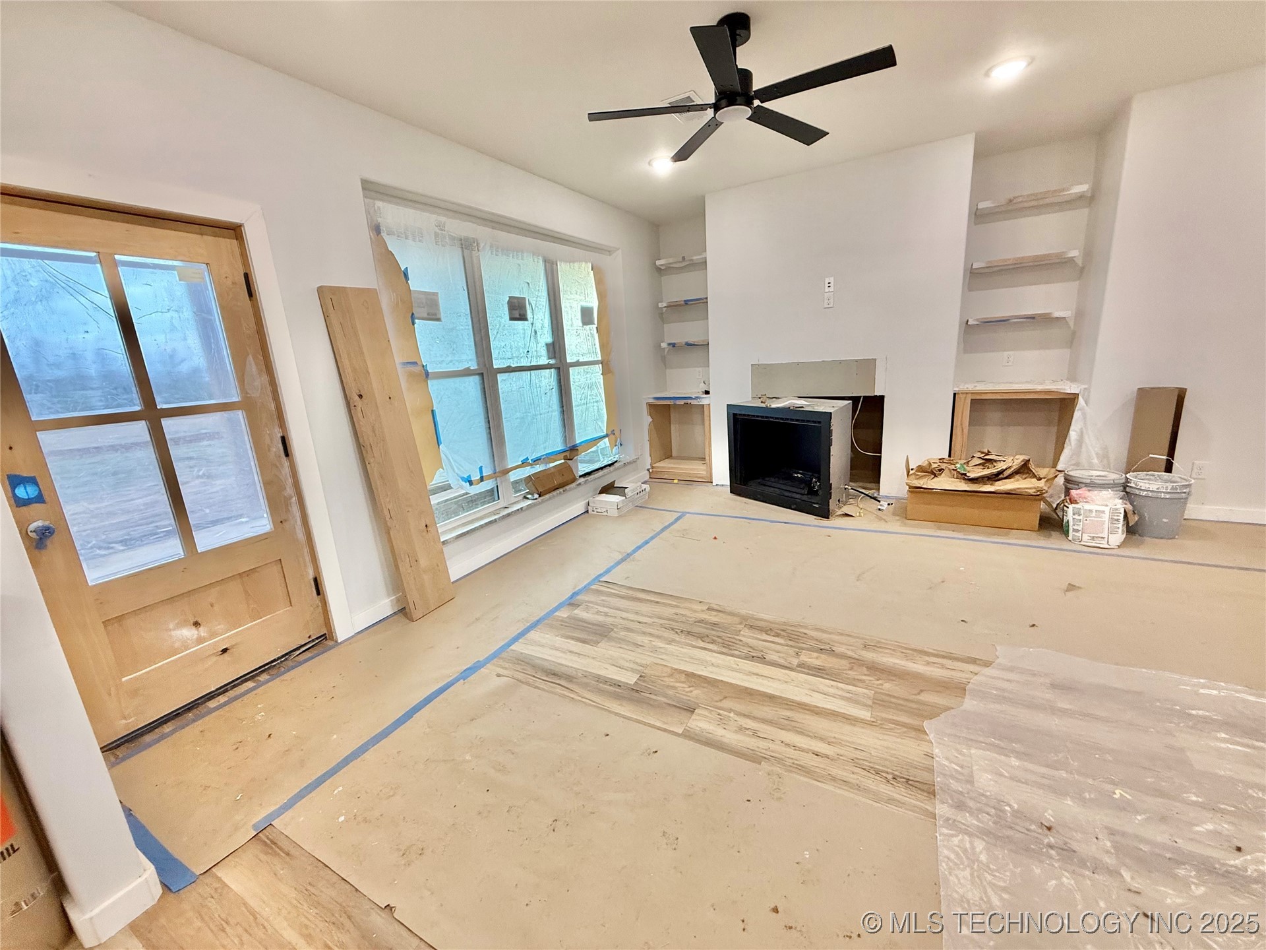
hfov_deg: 102.1
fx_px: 512
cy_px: 475
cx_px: 633
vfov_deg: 85.7
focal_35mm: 14
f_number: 2.2
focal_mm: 2.22
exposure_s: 1/120
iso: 200
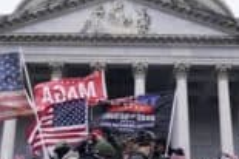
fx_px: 411
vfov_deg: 21.6
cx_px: 123
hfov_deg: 32.4
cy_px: 129
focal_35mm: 62
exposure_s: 1/800
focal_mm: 24
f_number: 4
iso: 500
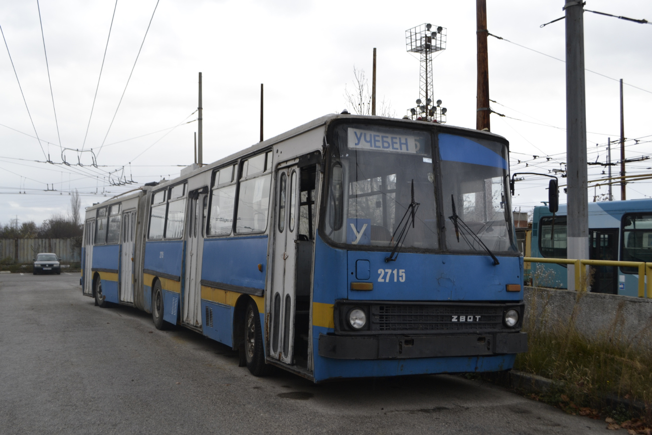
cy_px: 218
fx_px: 652
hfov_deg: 53.1
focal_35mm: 36
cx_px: 326
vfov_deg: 36.9
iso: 220
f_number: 5.6
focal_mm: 24
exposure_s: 1/125
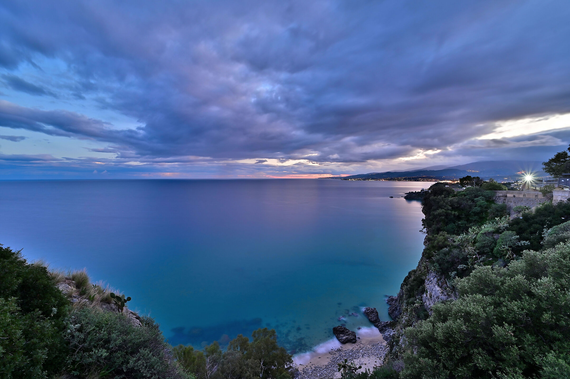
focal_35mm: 14
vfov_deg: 81.1
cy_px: 190
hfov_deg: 104.3
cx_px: 285
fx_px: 222
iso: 100
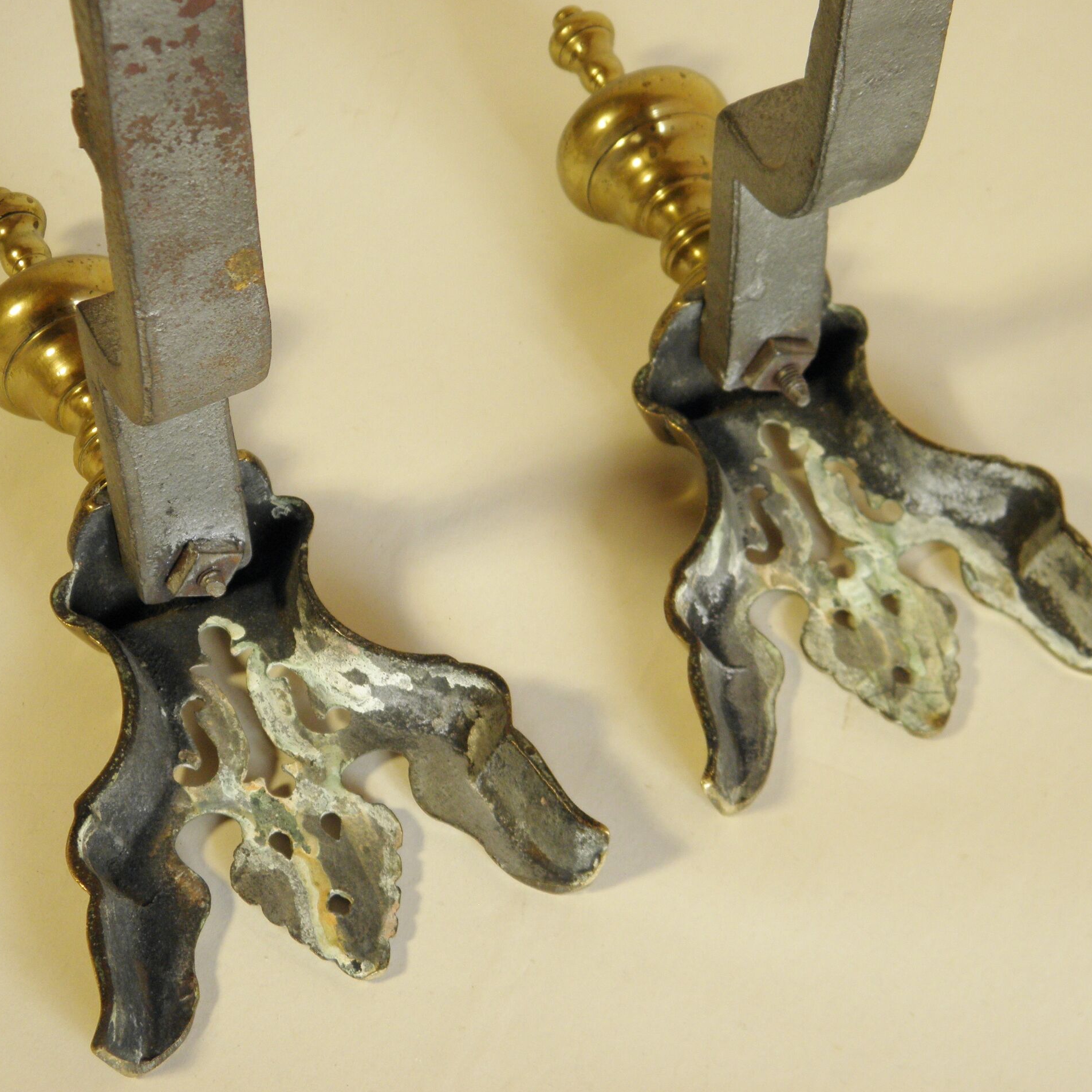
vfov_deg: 24.7
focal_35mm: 70
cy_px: 546
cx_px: 601
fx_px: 2498
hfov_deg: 24.6
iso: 125
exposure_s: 1/50
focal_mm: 10.6
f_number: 4.1
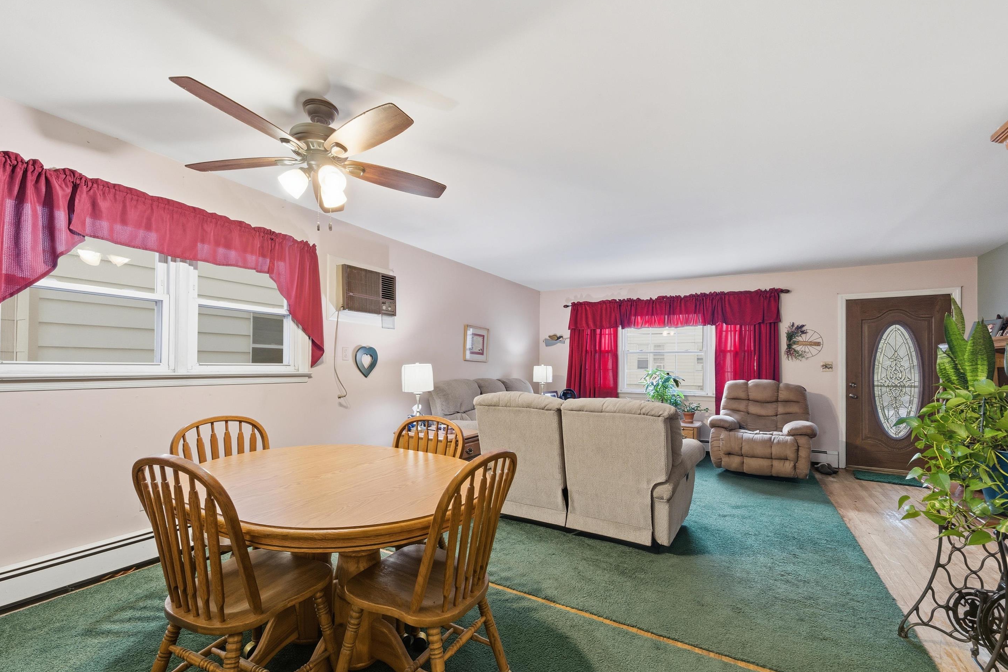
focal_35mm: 15
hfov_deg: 100.4
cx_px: 494
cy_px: 355
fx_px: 420
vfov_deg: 77.2
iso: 640
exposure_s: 1/15
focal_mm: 14
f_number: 10
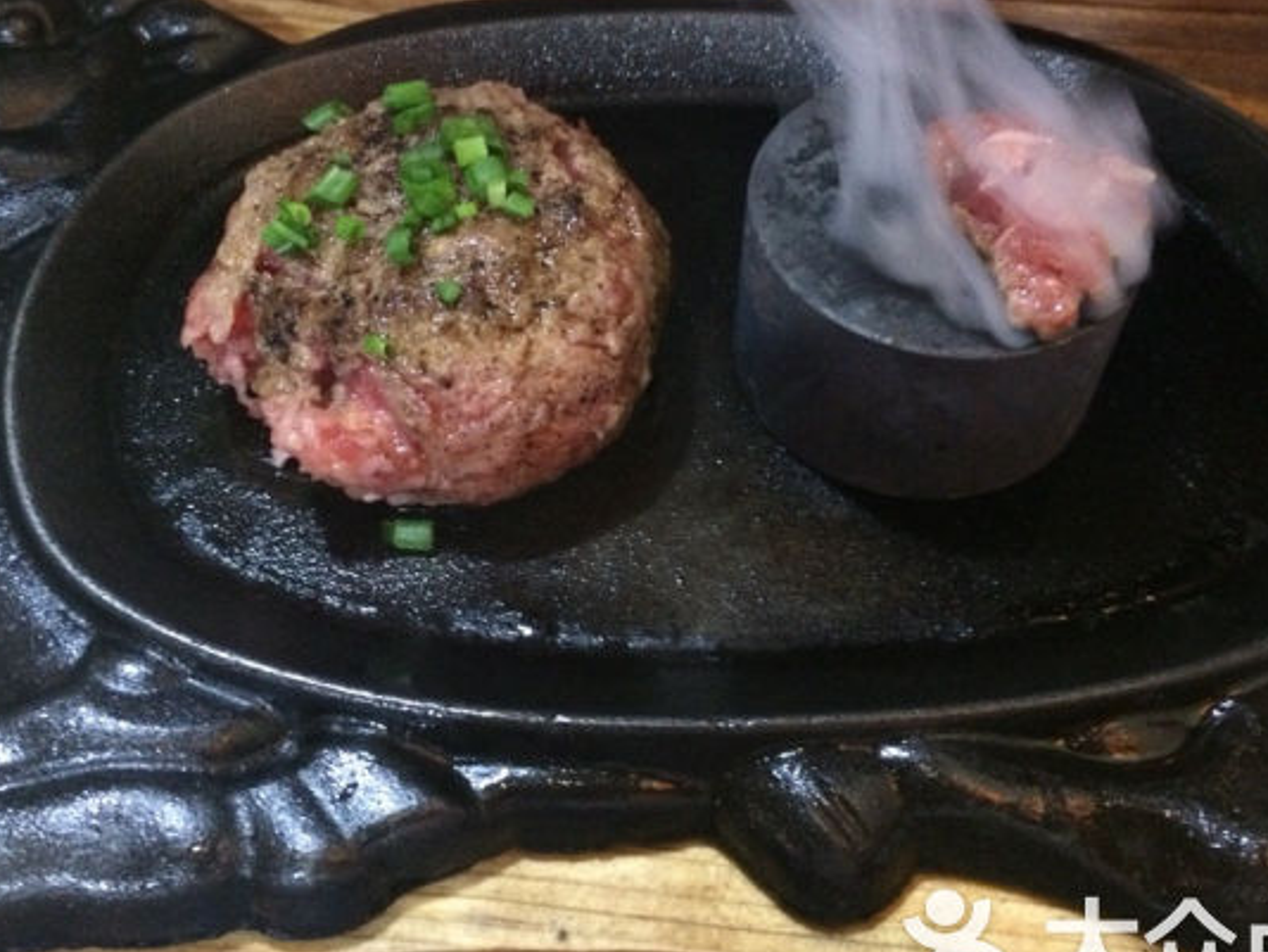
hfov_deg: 48.9
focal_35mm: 38
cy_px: 445
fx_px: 1393
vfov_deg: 37.7
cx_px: 667
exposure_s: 1/15
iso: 400
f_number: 2.2
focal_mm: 4.15
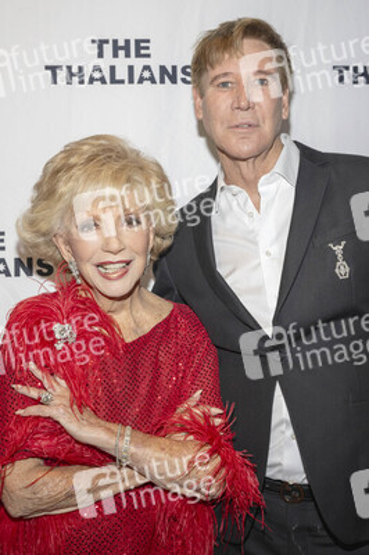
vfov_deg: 38.9
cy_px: 278
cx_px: 184
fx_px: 785
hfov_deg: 26.4
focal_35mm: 51
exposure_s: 1/200
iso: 800
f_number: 5.6
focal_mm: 51
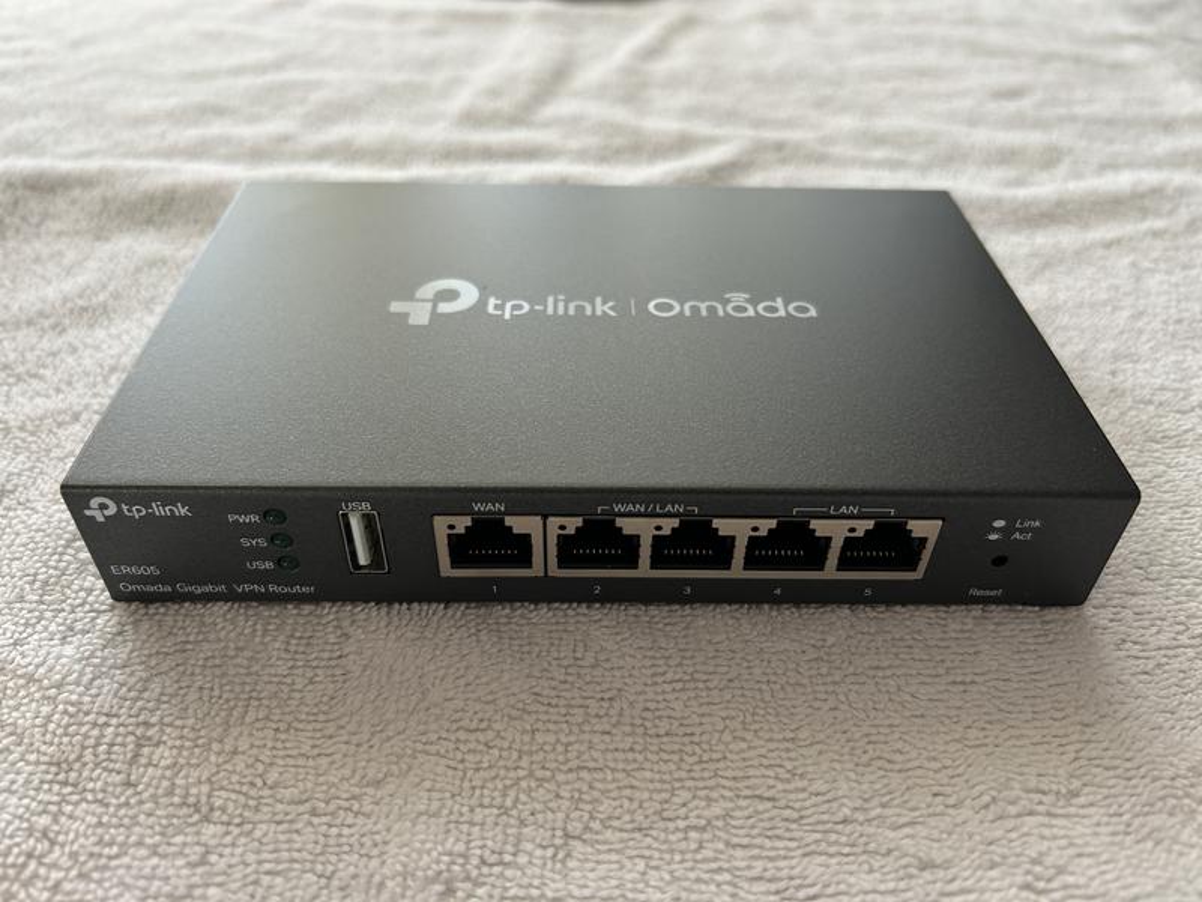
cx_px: 601
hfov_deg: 67.3
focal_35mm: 26
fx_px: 903
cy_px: 451
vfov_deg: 53.1
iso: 160
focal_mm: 5.7
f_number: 1.5
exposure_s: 1/60
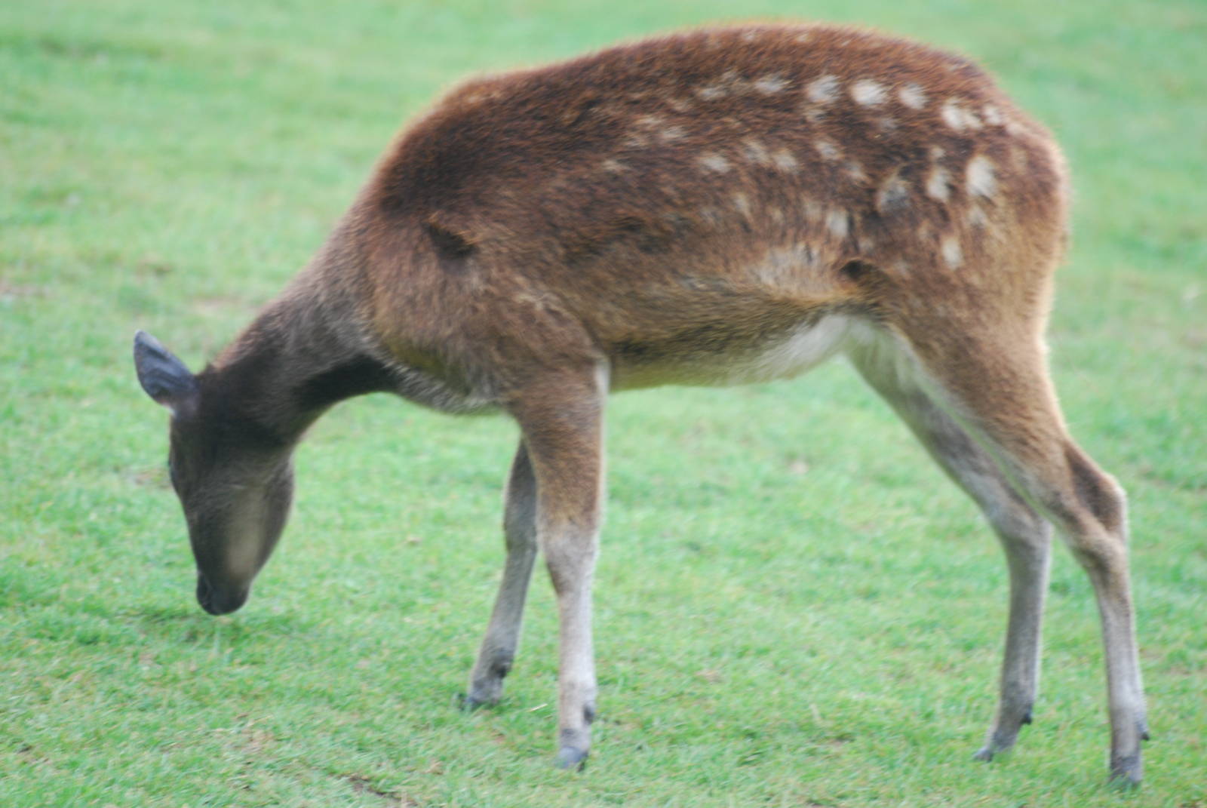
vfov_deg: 3.8
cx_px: 604
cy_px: 404
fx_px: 12084
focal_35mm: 360
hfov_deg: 5.7
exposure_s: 1/80
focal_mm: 240
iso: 400
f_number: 5.3
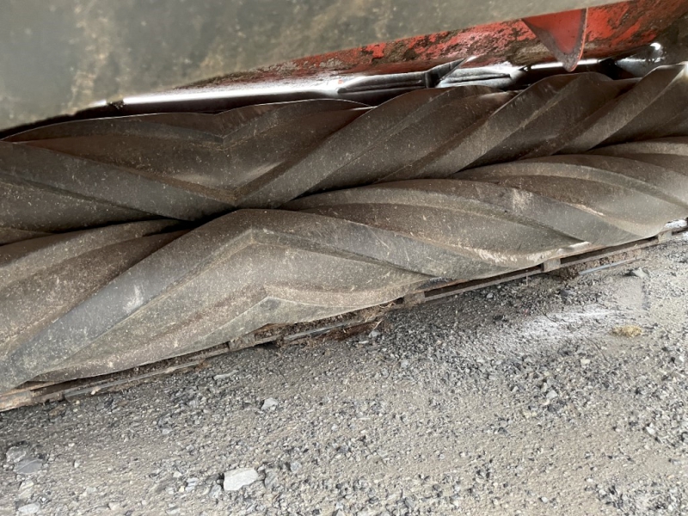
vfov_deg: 53.1
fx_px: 517
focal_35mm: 26
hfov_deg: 67.3
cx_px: 344
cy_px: 258
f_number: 1.6
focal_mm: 4.2
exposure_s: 1/60
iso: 320
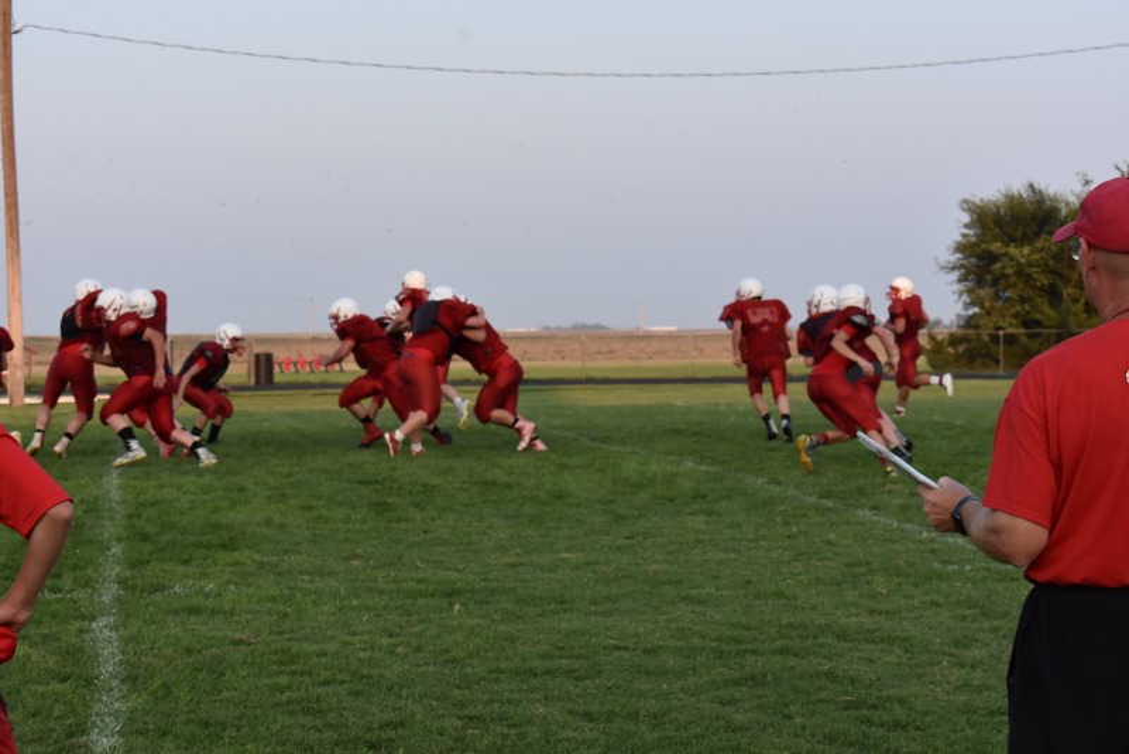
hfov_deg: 24.6
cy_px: 377
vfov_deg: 16.6
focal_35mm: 82
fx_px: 2588
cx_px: 564
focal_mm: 55
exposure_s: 1/500
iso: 640
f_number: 8
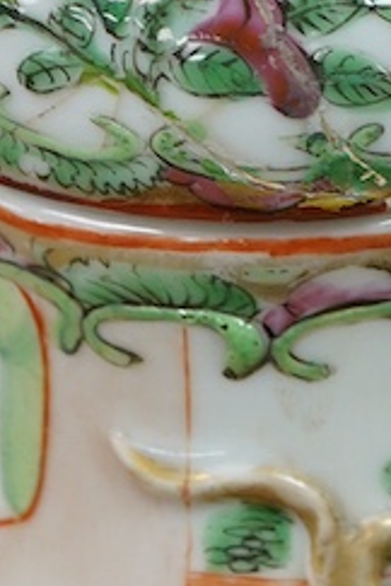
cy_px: 123
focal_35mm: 167
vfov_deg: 12.3
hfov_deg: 8.2
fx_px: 2720
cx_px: 224
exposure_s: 1/125
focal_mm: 30
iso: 1250
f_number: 9
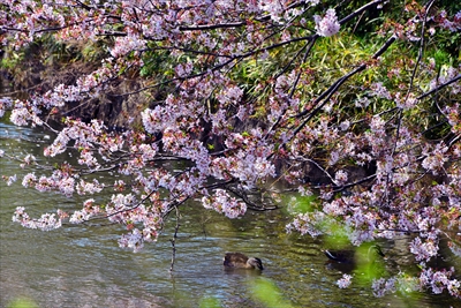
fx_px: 3843
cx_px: 230
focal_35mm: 300
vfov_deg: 4.6
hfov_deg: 6.9
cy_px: 154
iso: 400
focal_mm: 300
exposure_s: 1/500
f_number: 11
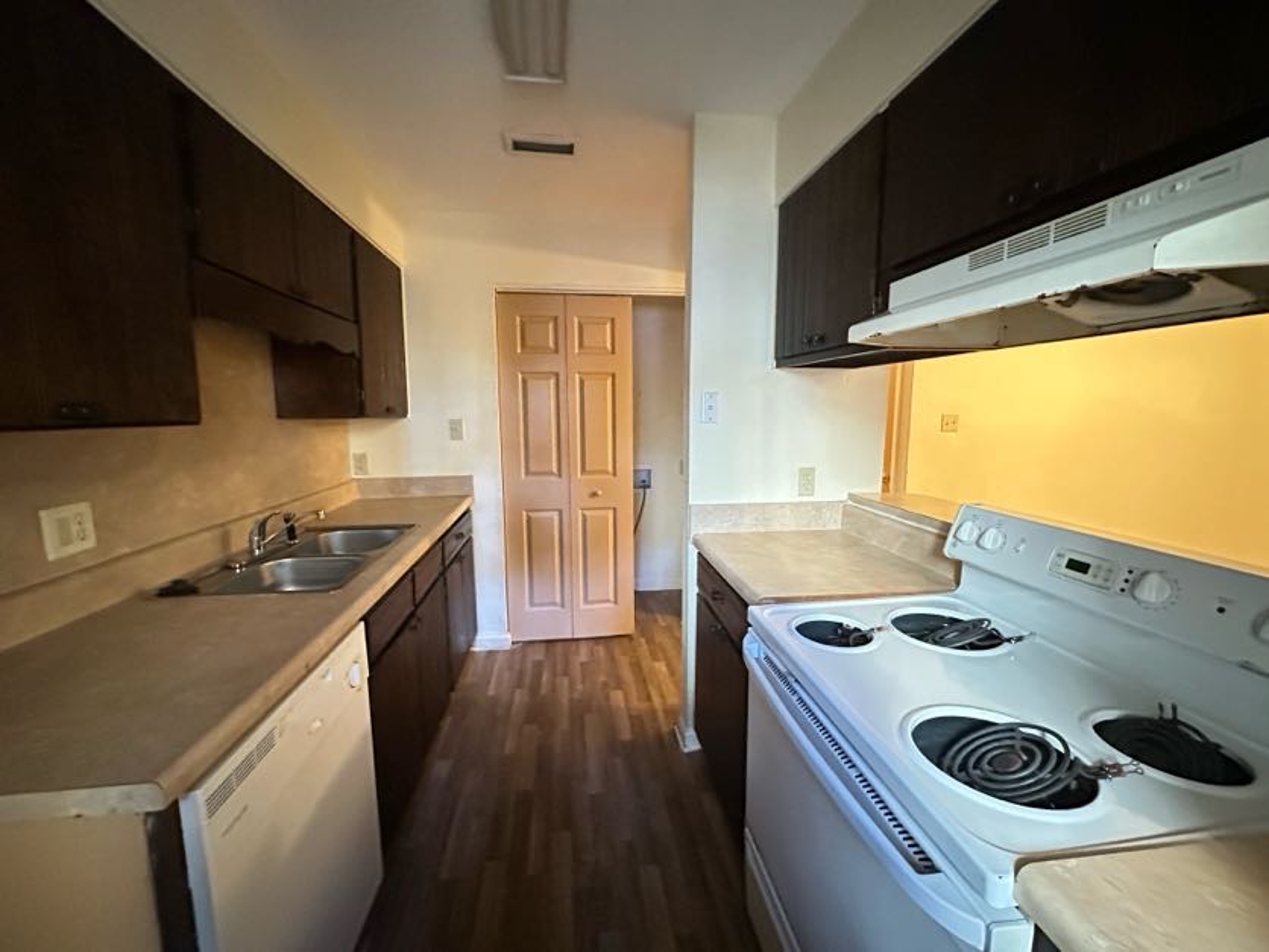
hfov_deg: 102.1
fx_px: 513
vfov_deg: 85.7
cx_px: 634
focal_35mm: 14
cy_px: 476
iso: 1600
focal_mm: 2.22
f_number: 2.2
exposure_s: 1/30
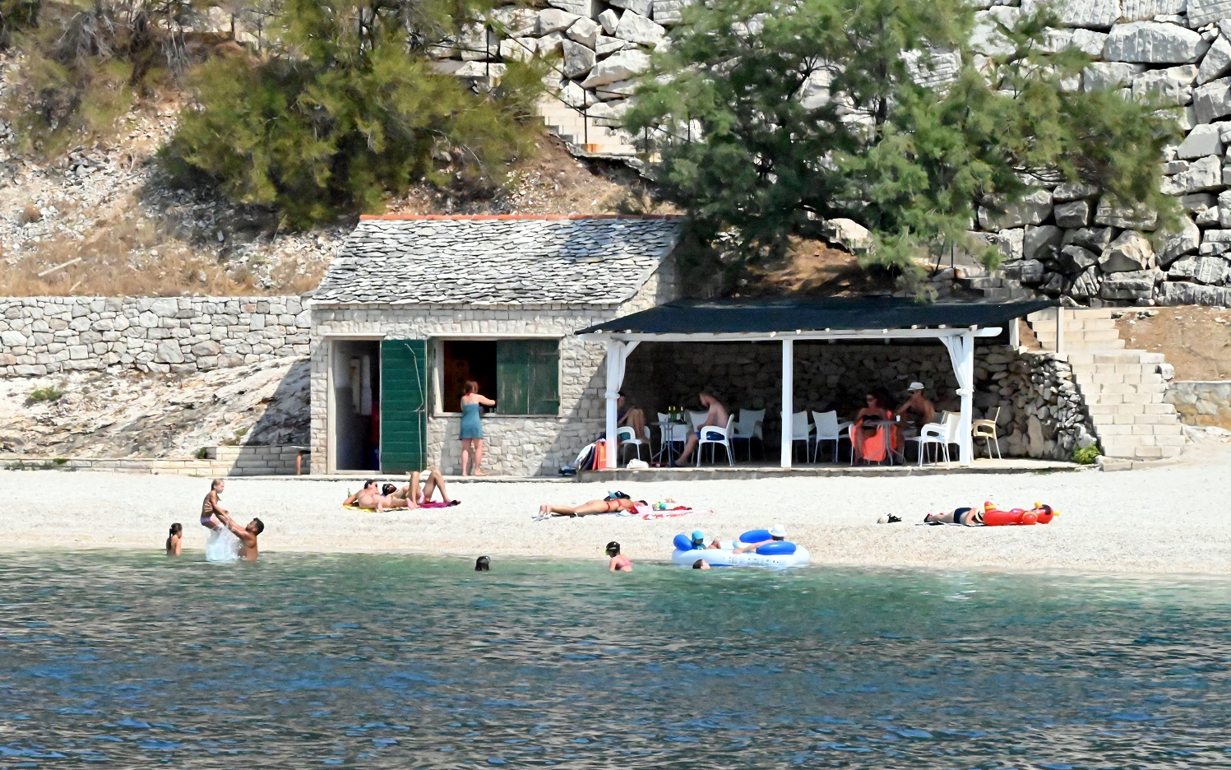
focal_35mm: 286
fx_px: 9596
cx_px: 616
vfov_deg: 4.6
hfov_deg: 7.3
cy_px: 382
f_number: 29
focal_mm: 280
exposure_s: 1/8000
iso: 28800
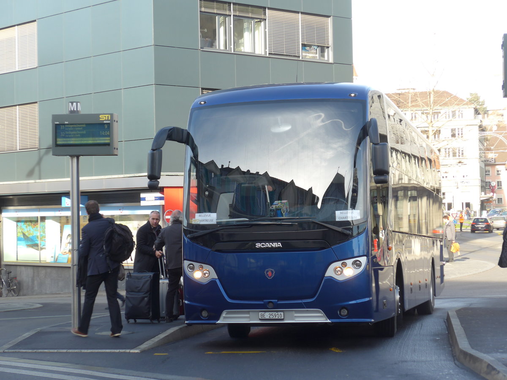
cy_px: 190
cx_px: 254
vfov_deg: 17.2
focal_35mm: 86
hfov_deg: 22.8
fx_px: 1260
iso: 80
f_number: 4.5
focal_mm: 17
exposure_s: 1/80
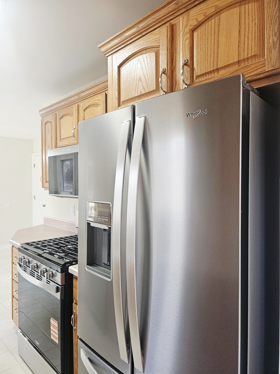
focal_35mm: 23
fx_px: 248
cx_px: 140
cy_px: 187
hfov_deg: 58.9
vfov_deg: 73.9
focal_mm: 6.3
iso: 320
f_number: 1.7
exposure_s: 1/120
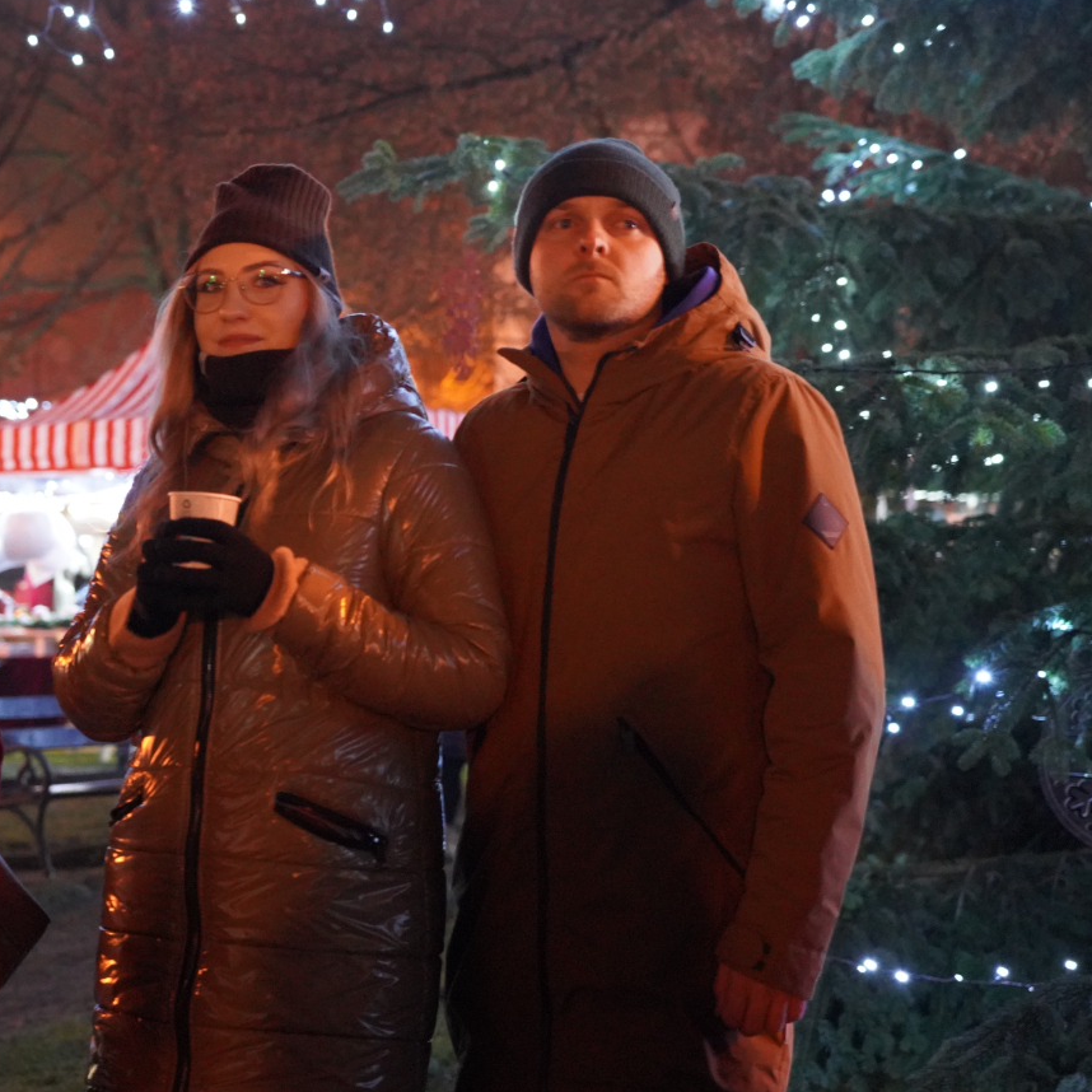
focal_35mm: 76
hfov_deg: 22.6
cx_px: 291
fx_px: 2712
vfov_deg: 22.8
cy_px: 545
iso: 12800
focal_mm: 59
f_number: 4
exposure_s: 1/20
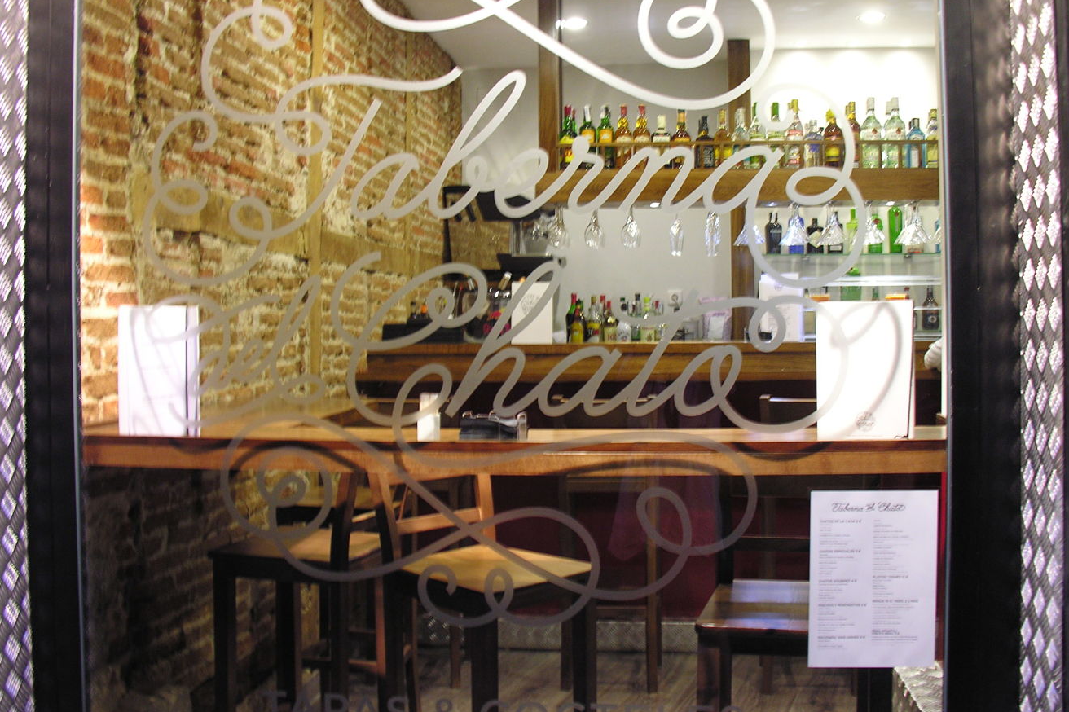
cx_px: 541
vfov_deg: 35.9
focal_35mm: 37
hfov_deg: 51.9
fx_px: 1098
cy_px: 313
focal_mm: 8.9
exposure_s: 1/4.1
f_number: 2.8
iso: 90
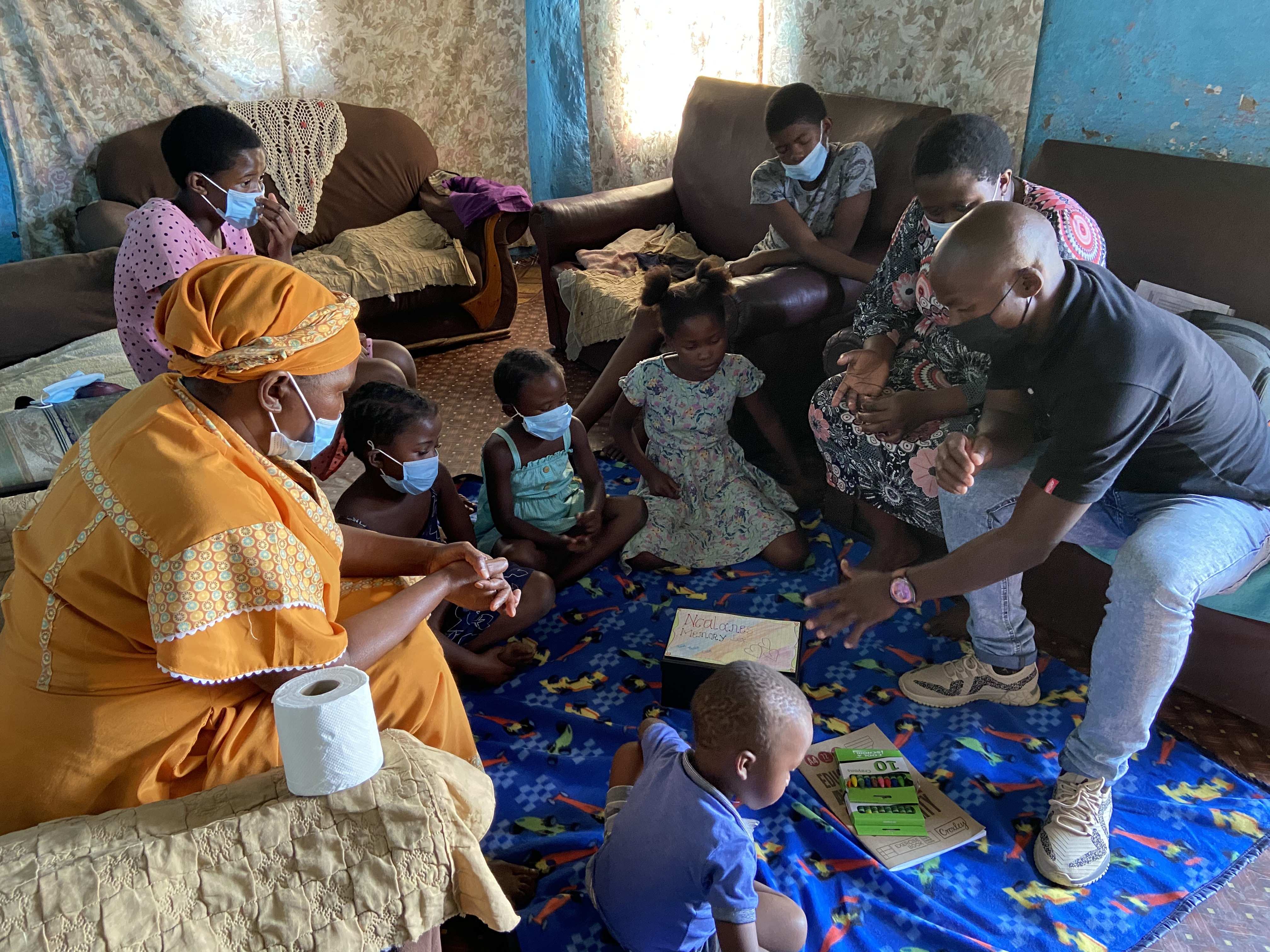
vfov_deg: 53.1
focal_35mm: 26
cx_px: 635
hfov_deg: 67.3
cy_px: 476
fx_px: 954
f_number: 1.8
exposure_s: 1/40
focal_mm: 4.25
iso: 500
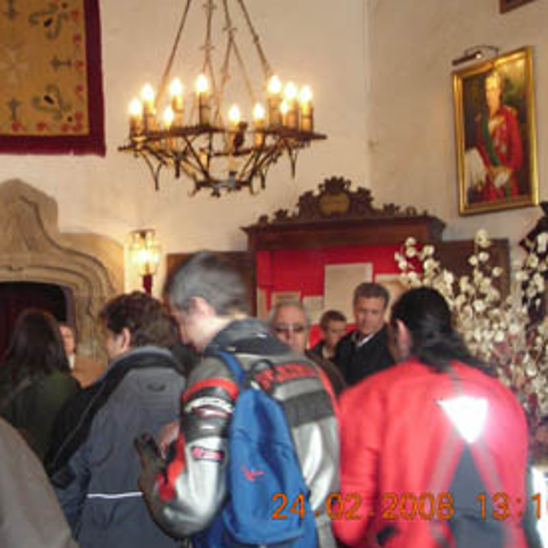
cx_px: 128
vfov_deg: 28.1
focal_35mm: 61
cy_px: 210
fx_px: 1093
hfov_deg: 27.7
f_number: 3.2
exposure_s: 1/14.2
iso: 200
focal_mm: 6.3
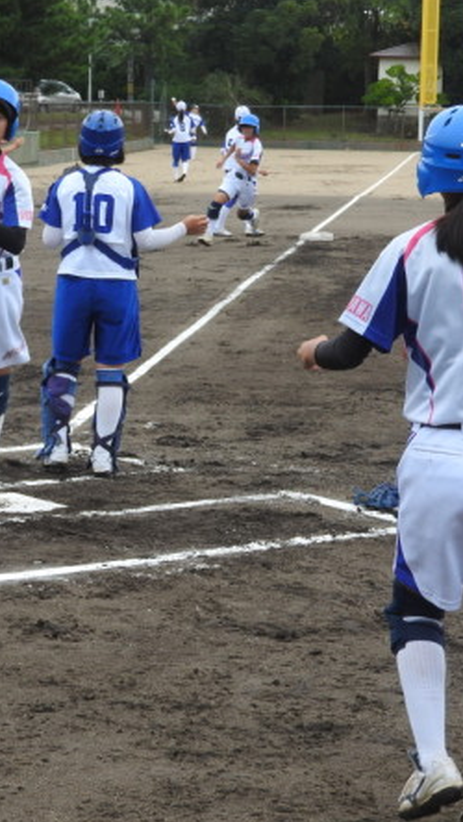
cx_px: 133
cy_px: 409
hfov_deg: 11.7
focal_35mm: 103
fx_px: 2246
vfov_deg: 20.7
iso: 100
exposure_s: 1/200
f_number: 4.5
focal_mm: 12.5
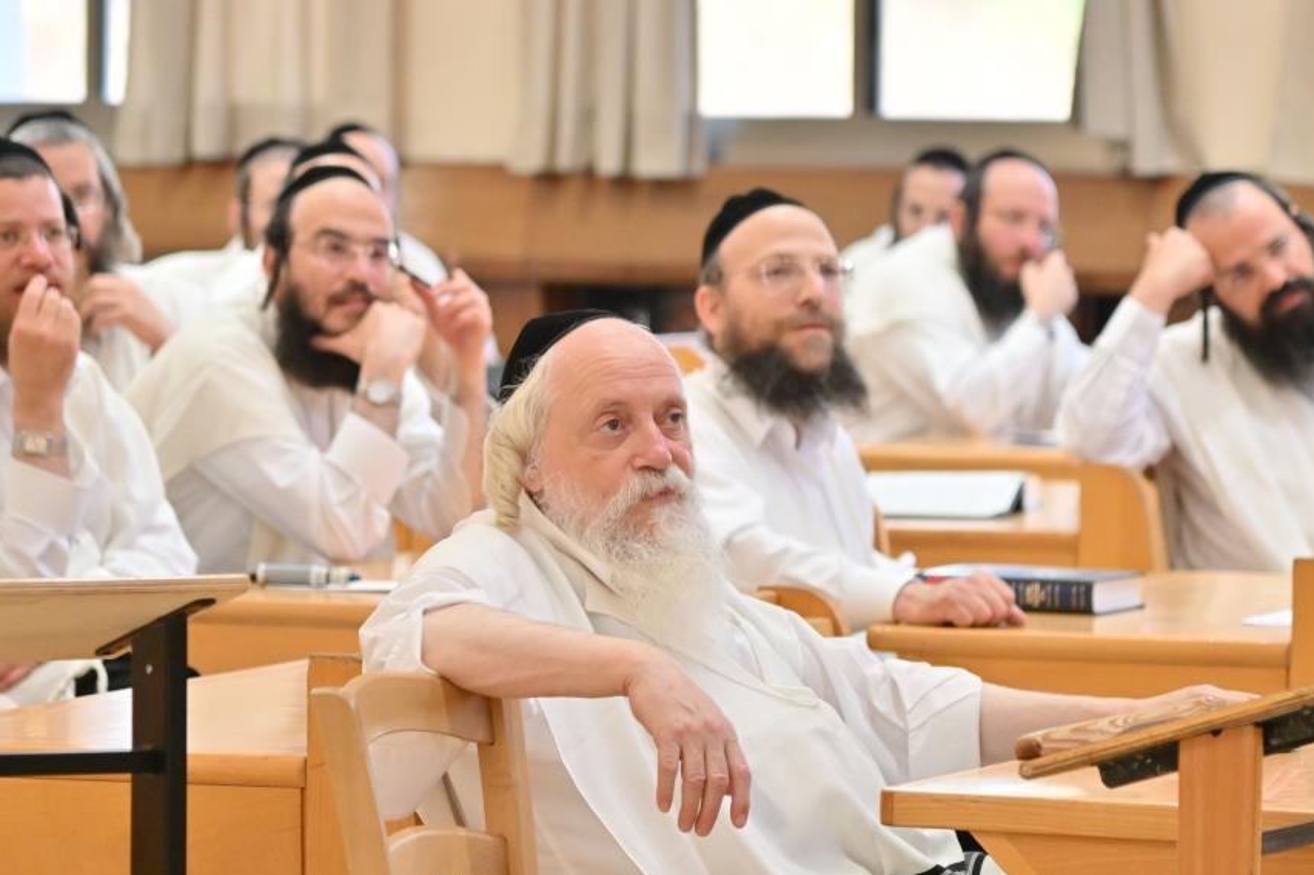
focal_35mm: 216
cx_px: 687
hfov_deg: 9.5
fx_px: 7881
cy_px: 499
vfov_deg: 6.4
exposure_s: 1/250
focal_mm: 120
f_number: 4
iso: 1000
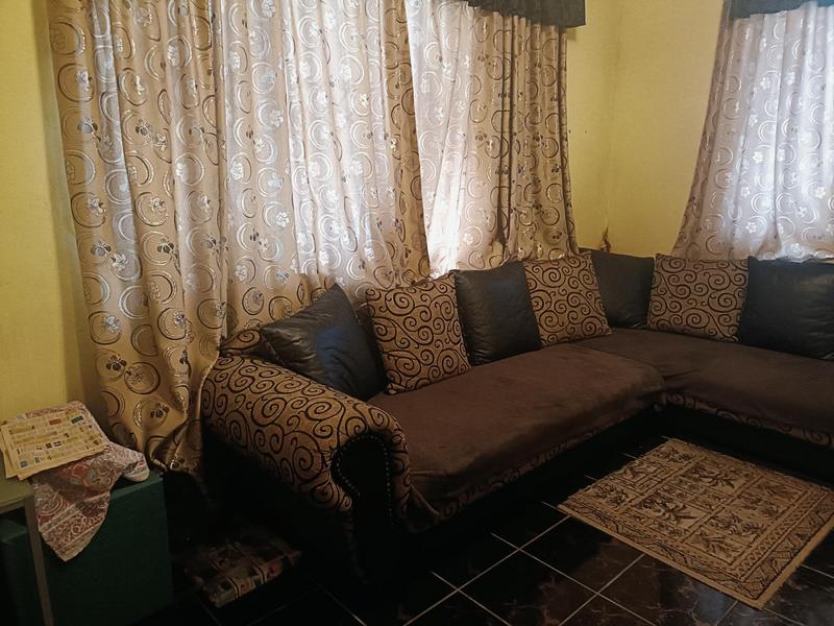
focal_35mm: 25
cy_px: 313
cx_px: 417
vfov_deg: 54.9
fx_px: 602
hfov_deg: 69.4
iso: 1000
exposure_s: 1/25
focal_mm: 4.7
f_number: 1.7
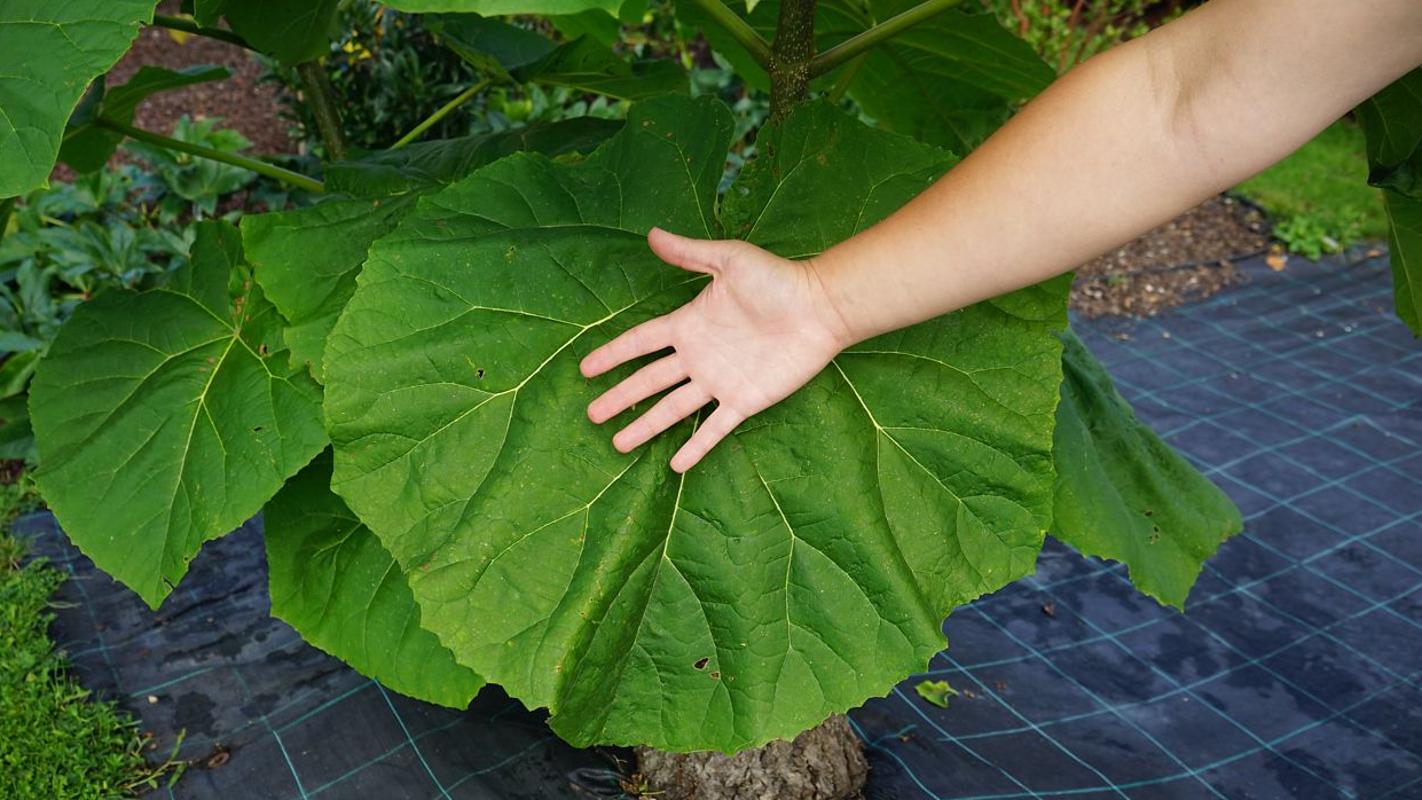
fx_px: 1357
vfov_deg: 32.8
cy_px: 419
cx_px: 707
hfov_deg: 55.3
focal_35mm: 36
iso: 100
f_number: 6.3
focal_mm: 34
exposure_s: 1/80
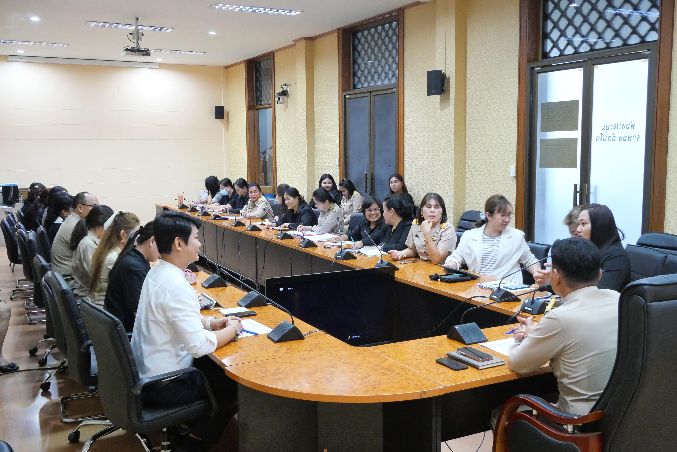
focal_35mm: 35
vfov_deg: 37.9
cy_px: 226
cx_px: 338
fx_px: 659
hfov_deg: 54.4
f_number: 6.3
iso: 3200
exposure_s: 1/20
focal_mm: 17
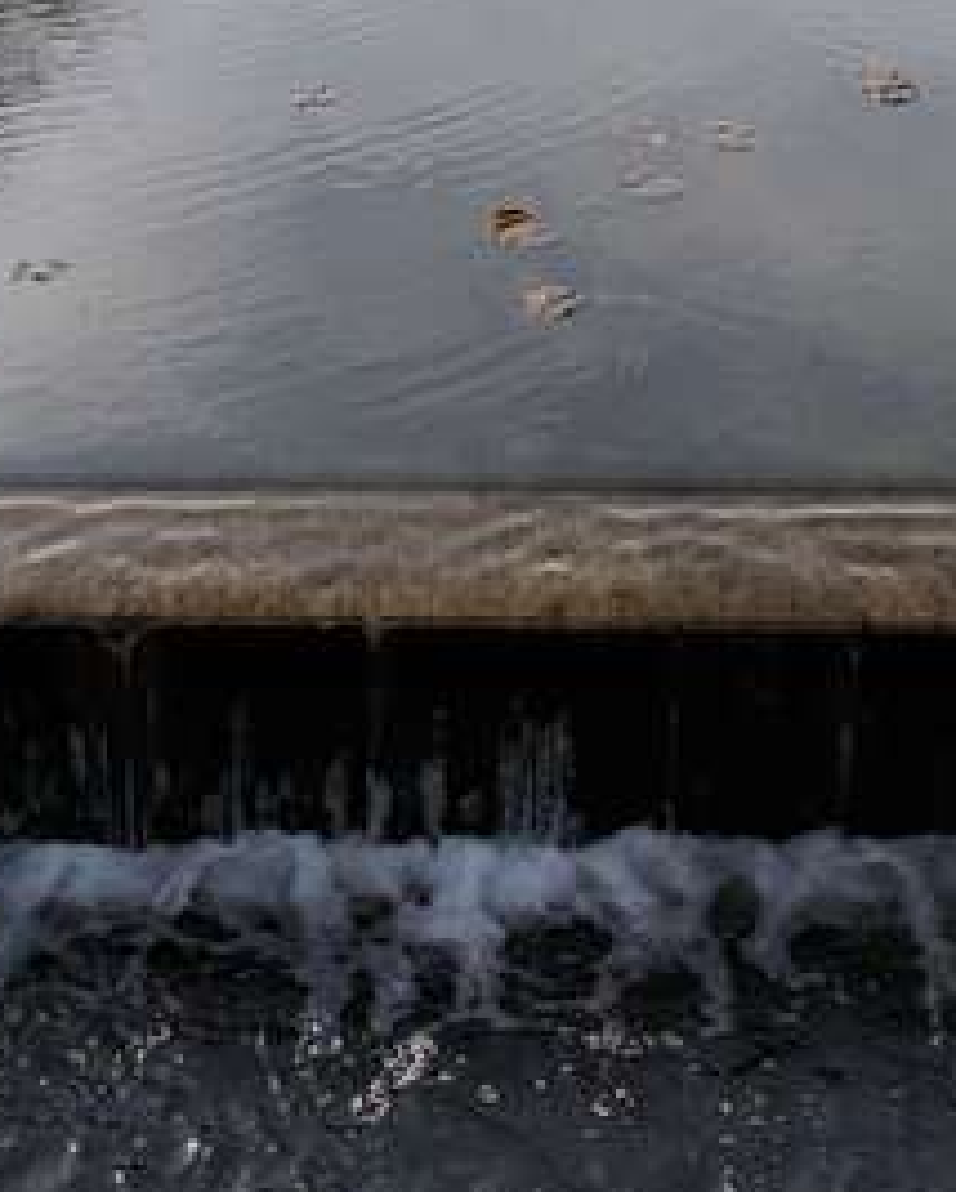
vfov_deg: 23.6
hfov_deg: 20.2
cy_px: -98
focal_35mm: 76
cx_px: 415
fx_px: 2685
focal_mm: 4.67
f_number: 2
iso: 51
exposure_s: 1/2513
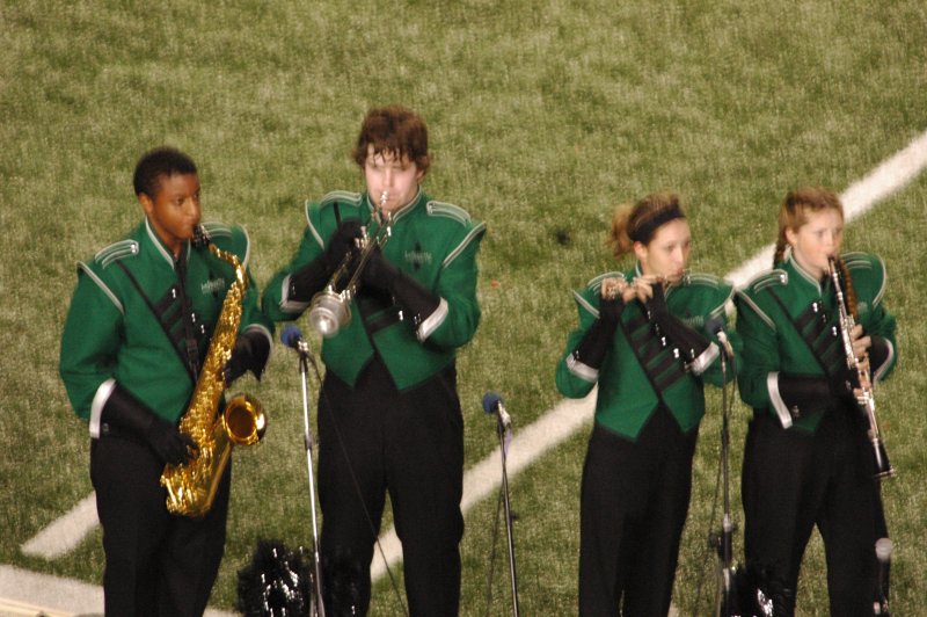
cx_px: 464
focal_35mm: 540
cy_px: 308
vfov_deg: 2.5
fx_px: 13893
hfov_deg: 3.8
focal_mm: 360
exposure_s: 1/50
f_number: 5.6
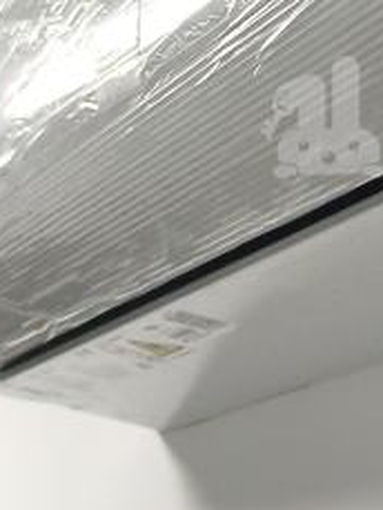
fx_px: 1577
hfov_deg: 13.5
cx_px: 439
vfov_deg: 18.2
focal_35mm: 107
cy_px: 119
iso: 694
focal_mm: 5.6
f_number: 1.57
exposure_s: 1/100
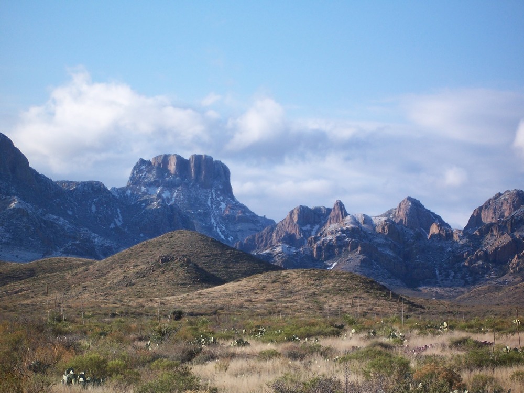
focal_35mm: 132
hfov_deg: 14.9
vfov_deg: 11.2
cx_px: 262
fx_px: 1998
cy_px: 196
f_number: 4.8
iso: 80
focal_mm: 22
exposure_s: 1/350
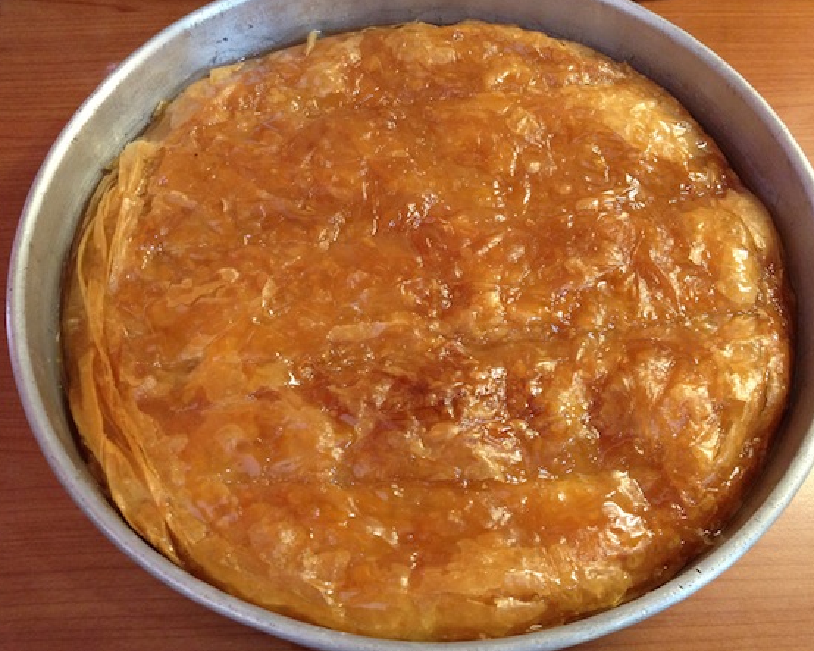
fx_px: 891
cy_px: 322
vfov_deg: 40.1
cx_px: 419
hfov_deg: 49.1
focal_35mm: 37
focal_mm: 4.28
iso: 250
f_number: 2.4
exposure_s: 1/20
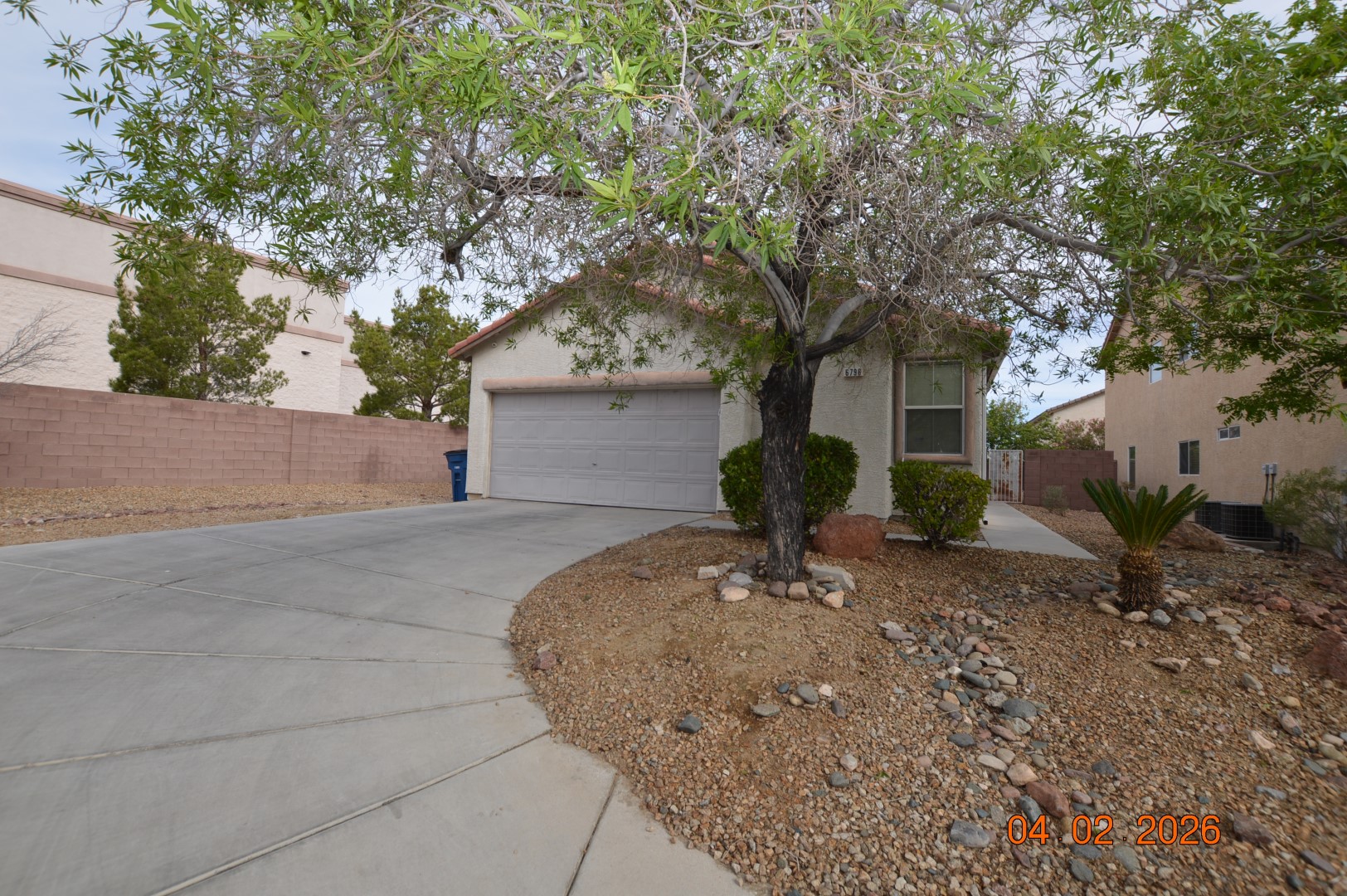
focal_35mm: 15
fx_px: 561
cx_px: 674
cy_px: 448
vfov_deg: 77.2
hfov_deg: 100.4
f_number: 7.1
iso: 100
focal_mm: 10
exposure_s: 1/200
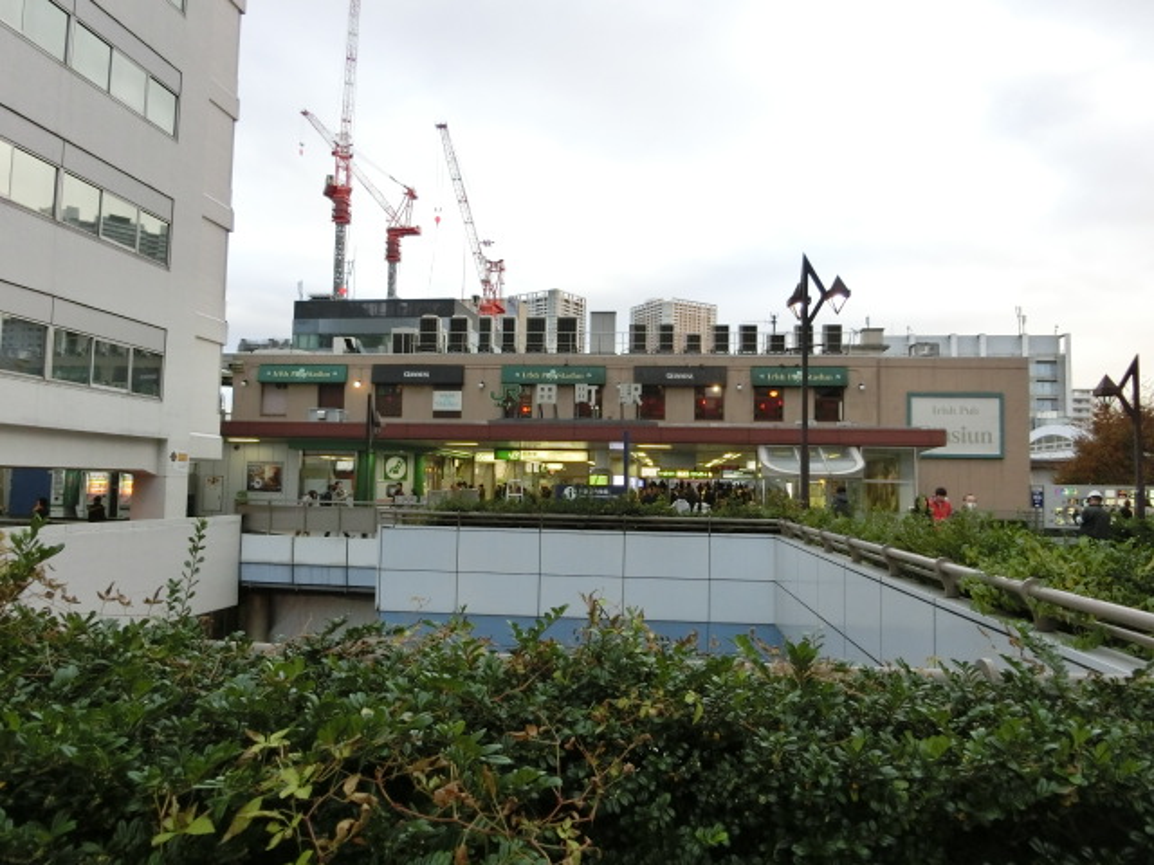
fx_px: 833
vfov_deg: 54.9
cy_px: 432
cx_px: 577
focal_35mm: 25
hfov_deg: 69.4
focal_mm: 4.5
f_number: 3.5
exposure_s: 1/125
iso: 250
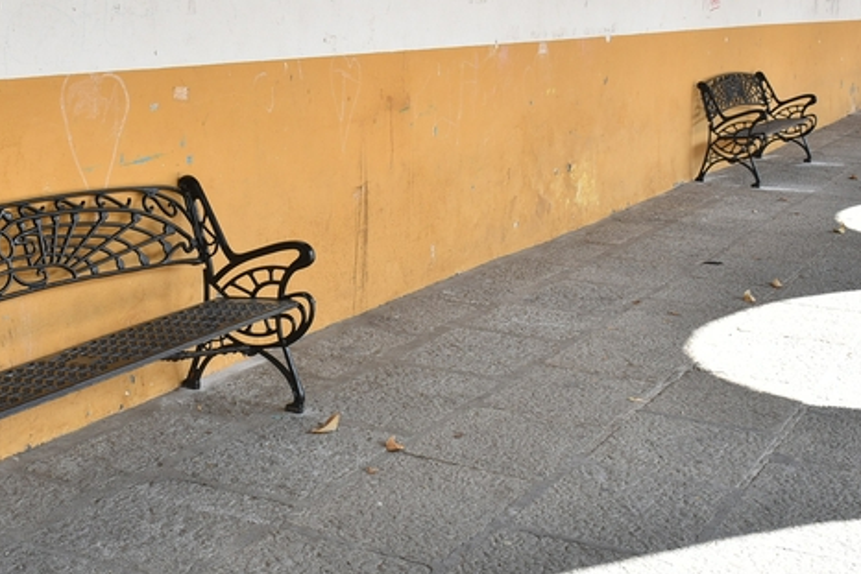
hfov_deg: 34.1
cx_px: 283
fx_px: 1388
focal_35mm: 58
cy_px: 203
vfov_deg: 23.3
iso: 100
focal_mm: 20
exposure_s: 1/125
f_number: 3.5
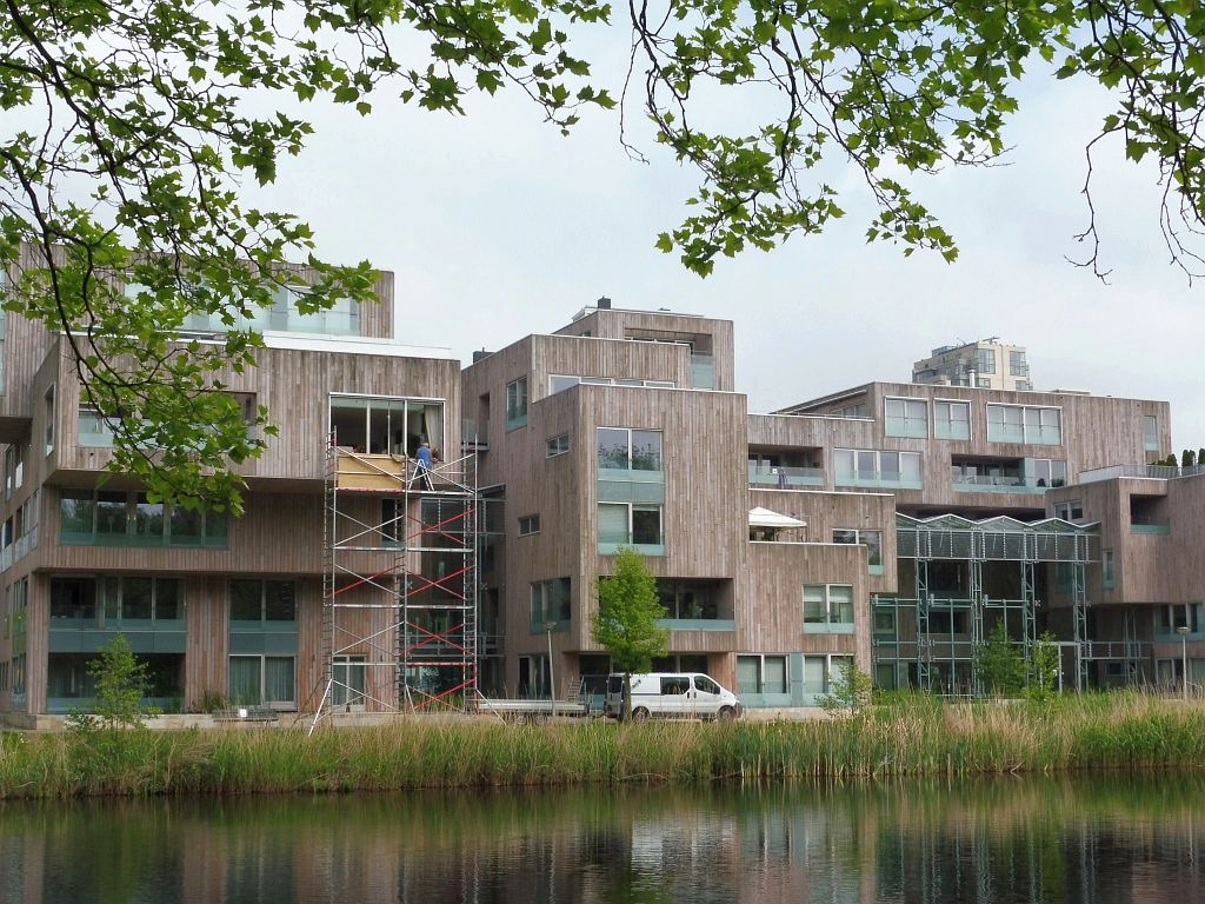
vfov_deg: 27.0
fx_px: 1880
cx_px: 602
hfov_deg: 35.5
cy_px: 452
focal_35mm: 54
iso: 100
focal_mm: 9.7
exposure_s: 1/320
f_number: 6.3
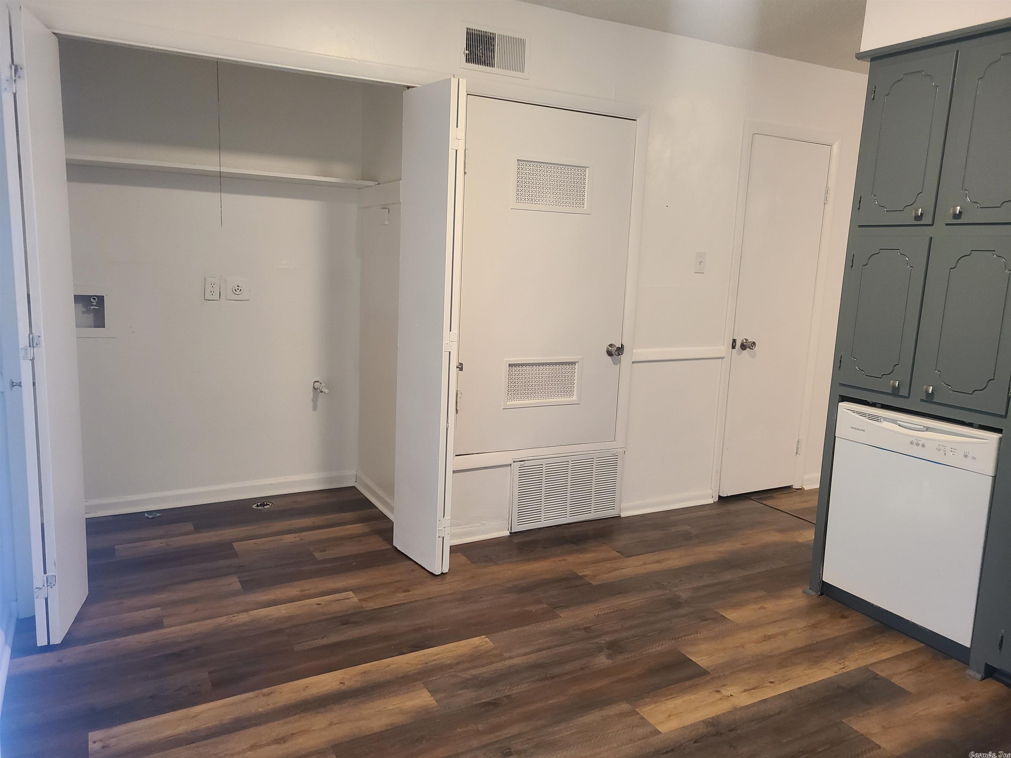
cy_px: 379
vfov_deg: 53.1
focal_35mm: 26
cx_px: 506
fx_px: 759
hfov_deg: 67.3
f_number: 1.8
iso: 320
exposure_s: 1/40
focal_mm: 5.4
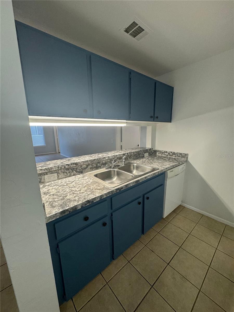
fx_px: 126
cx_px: 117
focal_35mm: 14
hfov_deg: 85.7
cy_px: 156
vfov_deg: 102.1
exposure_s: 1/120
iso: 250
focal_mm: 2.22
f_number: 2.2
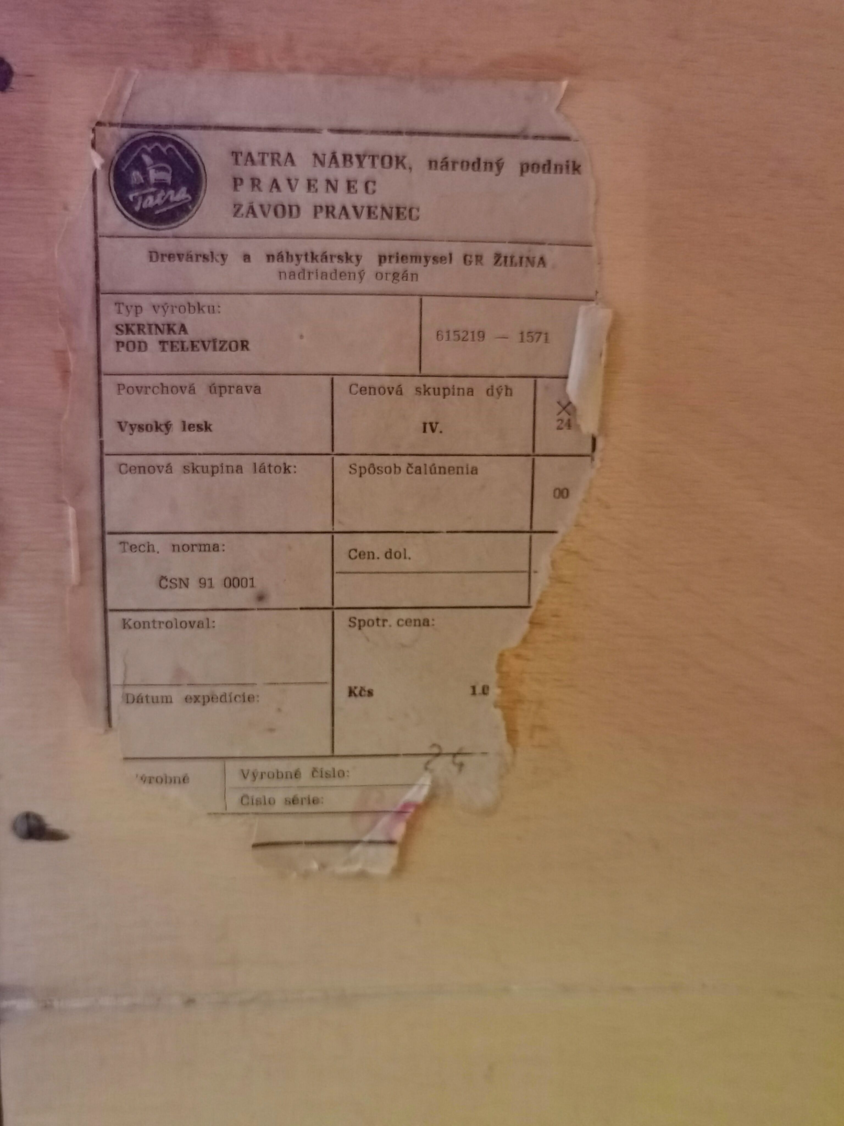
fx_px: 1040
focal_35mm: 32
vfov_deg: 56.8
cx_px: 422
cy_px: 563
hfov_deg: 44.2
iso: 1000
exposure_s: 1/20
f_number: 1.9
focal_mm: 6.71
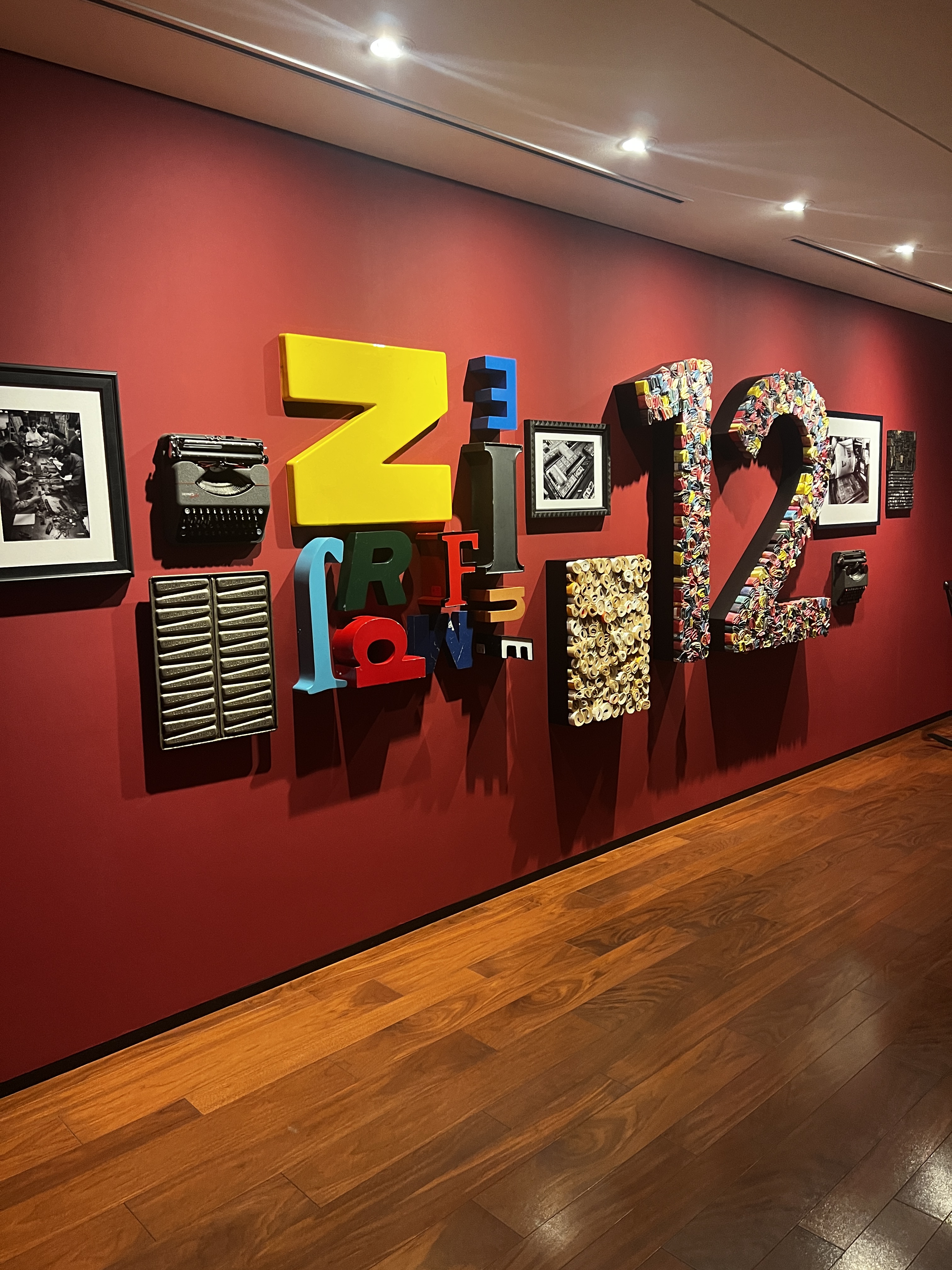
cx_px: 476
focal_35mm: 26
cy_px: 635
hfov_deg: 53.1
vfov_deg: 67.3
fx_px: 953
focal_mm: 5.7
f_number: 1.5
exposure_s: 1/60
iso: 400
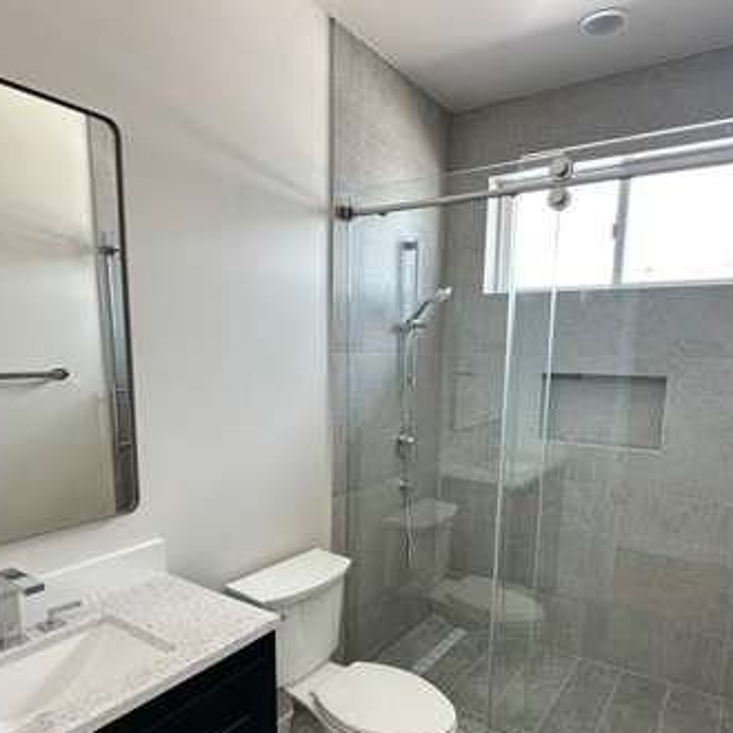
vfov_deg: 64.4
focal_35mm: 24
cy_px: 444
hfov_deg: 65.0
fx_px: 575
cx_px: 364
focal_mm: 2.22
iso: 100
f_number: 2.2
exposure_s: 1/99
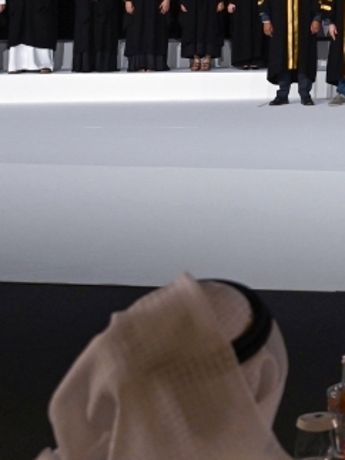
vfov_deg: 18.4
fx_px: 1370
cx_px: 710
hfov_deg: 12.5
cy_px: -32
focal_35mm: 103
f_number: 3.5
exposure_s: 1/250
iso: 1250
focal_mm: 27
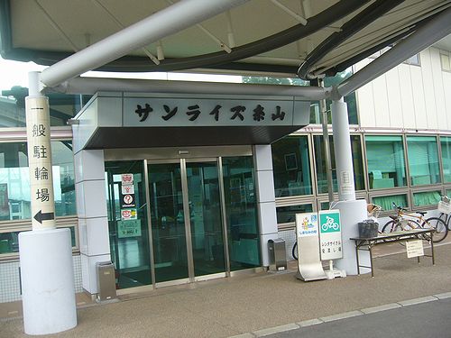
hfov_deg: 52.6
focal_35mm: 35
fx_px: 456
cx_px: 226
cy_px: 169
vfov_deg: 40.7
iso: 80
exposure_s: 1/200
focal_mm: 5.8
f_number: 2.8
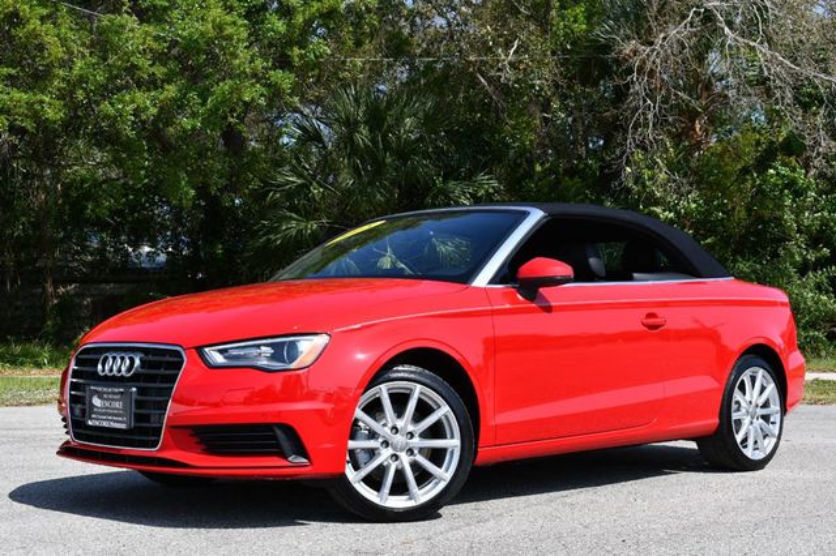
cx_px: 418
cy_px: 278
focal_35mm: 57
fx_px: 1323
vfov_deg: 23.8
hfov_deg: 35.1
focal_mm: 38
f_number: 8
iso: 100
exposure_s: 1/320
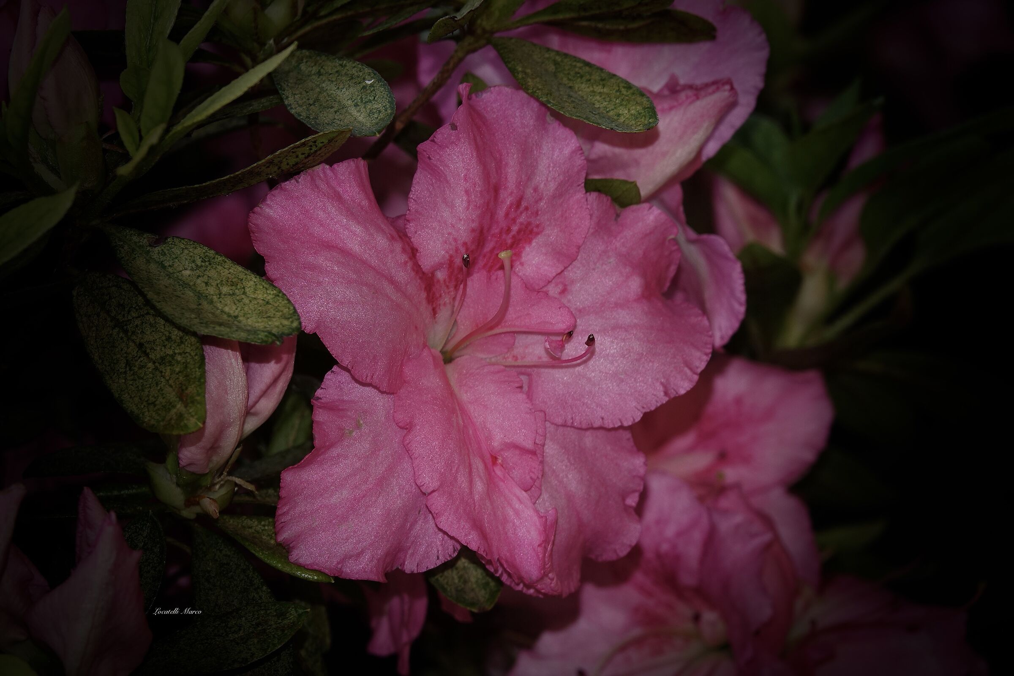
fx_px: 10167
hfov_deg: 5.7
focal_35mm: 361
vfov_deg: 3.8
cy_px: 338
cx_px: 507
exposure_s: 1/100
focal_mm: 132.24
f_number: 6.3
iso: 100
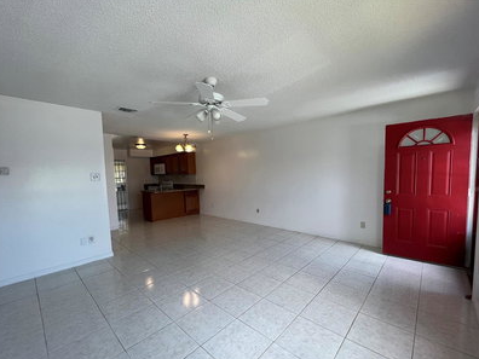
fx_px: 194
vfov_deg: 85.6
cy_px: 189
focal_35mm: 14
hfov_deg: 102.1
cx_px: 241
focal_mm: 1.57
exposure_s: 1/120
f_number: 1.8
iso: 64
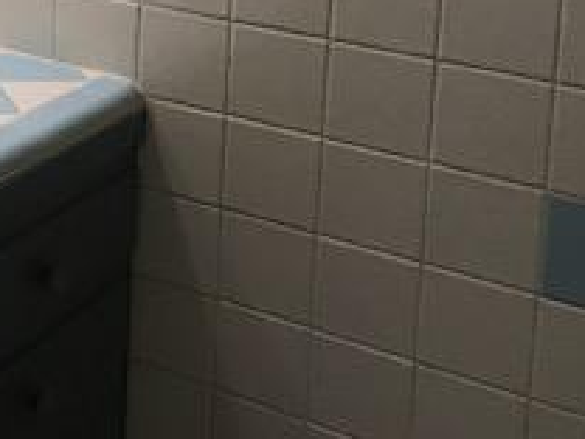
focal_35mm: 86
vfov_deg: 16.1
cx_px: -211
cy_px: -169
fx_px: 1453
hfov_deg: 20.4
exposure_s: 1/30
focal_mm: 3.99
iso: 40
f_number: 1.8
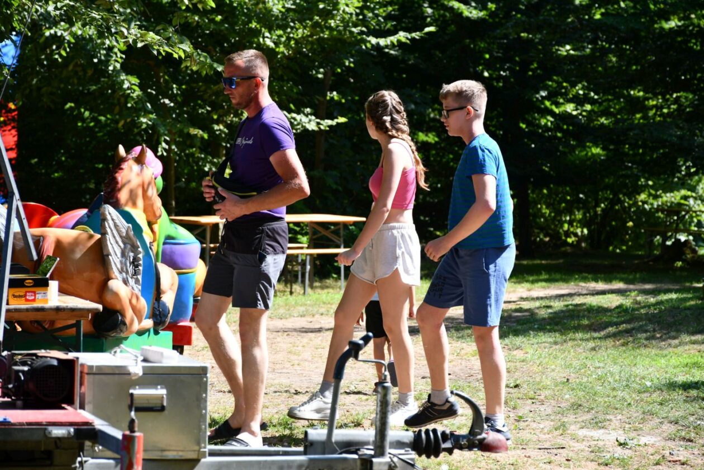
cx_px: 352
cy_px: 235
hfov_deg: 13.1
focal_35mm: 157
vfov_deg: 8.7
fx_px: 3070
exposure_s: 1/250
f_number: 7.1
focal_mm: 105
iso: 200
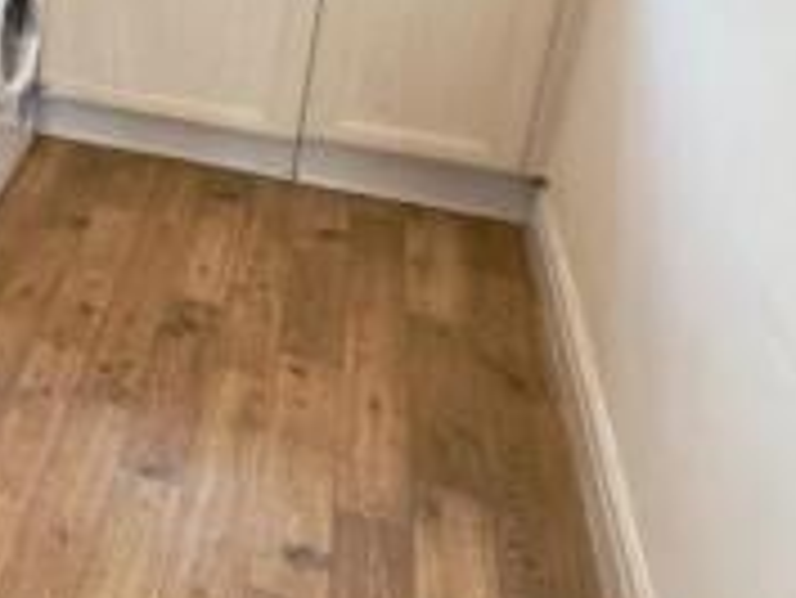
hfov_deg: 28.4
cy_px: -11
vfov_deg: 29.3
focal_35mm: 46
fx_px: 1058
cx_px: -376
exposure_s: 1/100
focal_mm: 2.22
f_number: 2.2
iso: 250
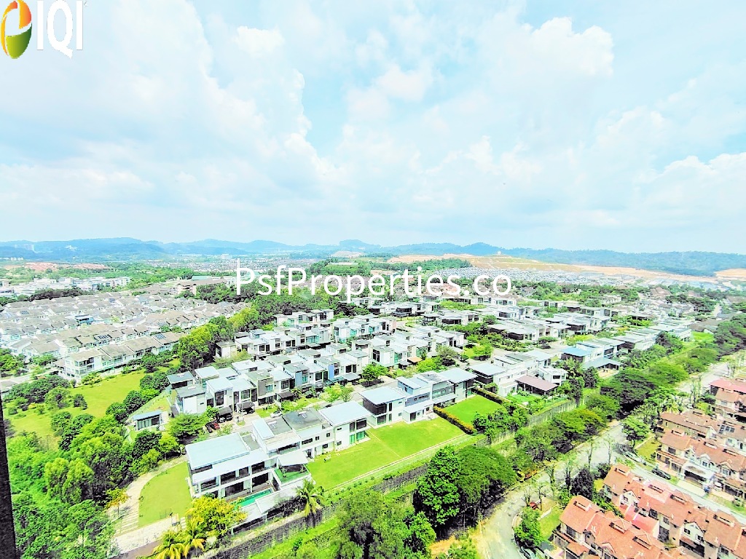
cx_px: 373
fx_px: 366
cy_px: 280
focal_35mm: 17
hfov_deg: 91.0
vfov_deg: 74.7
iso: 100
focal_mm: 1.43
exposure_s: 1/1057
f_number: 2.2
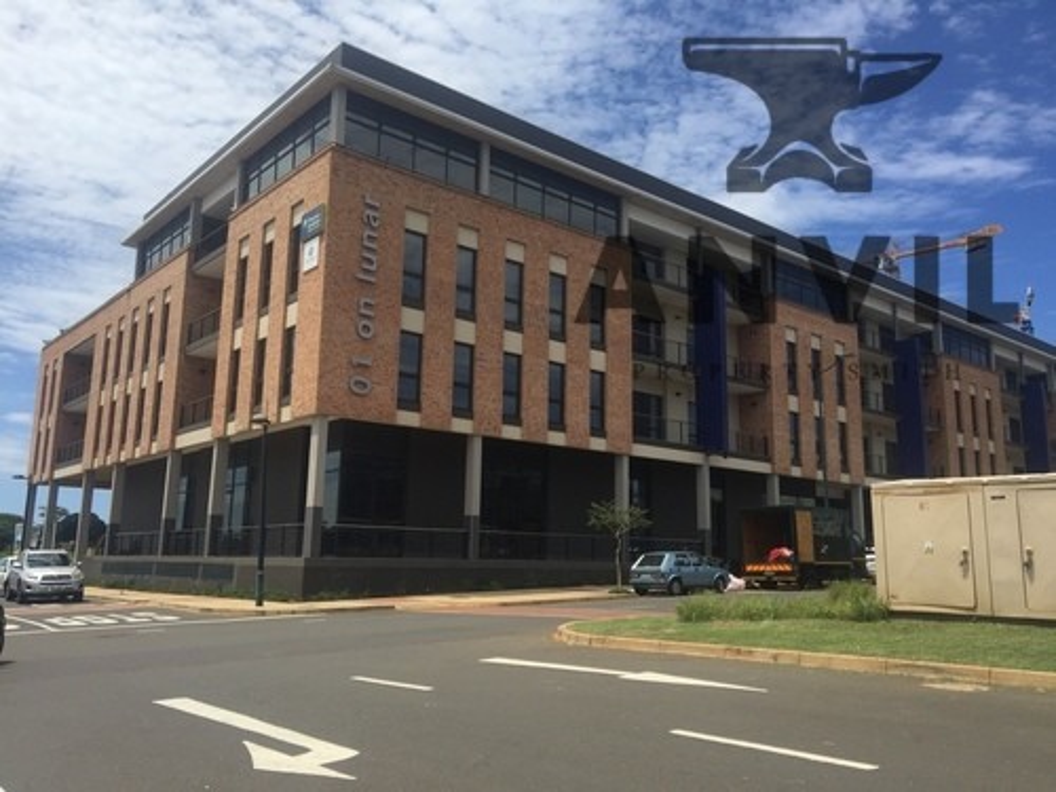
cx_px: 528
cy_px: 396
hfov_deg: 61.7
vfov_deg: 48.2
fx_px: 885
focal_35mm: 29
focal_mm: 4.15
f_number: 2.2
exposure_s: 1/3049
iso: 32
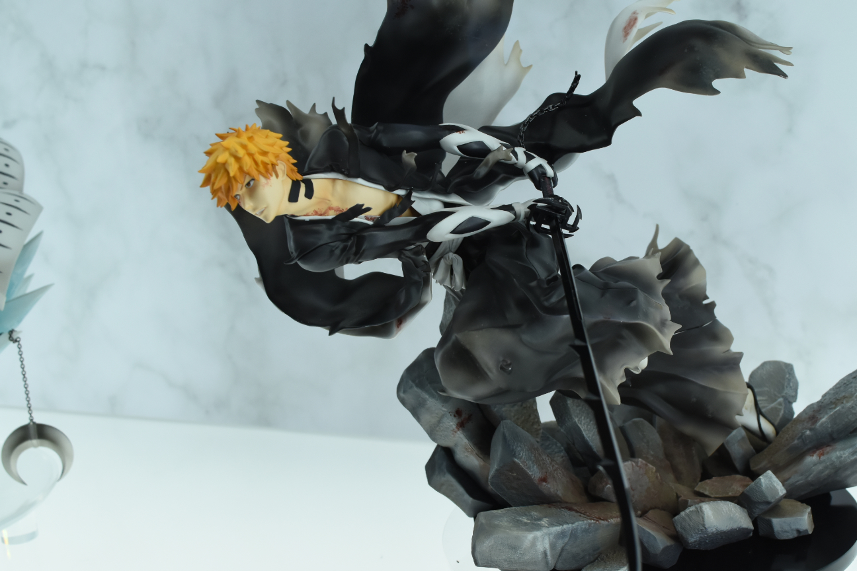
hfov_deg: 43.3
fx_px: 1071
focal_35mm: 45
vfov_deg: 29.8
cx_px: 533
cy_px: 337
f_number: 8
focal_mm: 24
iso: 640
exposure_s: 1/200
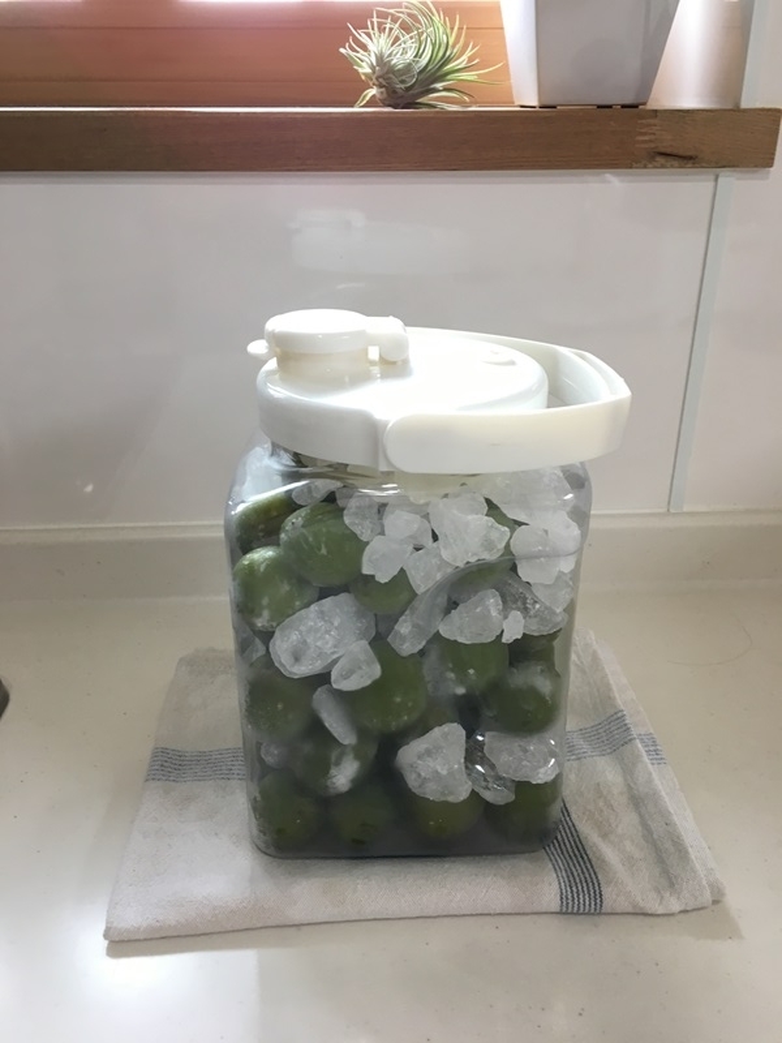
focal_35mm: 29
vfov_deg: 61.7
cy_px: 522
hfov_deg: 48.2
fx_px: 874
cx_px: 391
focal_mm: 4.15
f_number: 2.2
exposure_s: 1/30
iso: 50
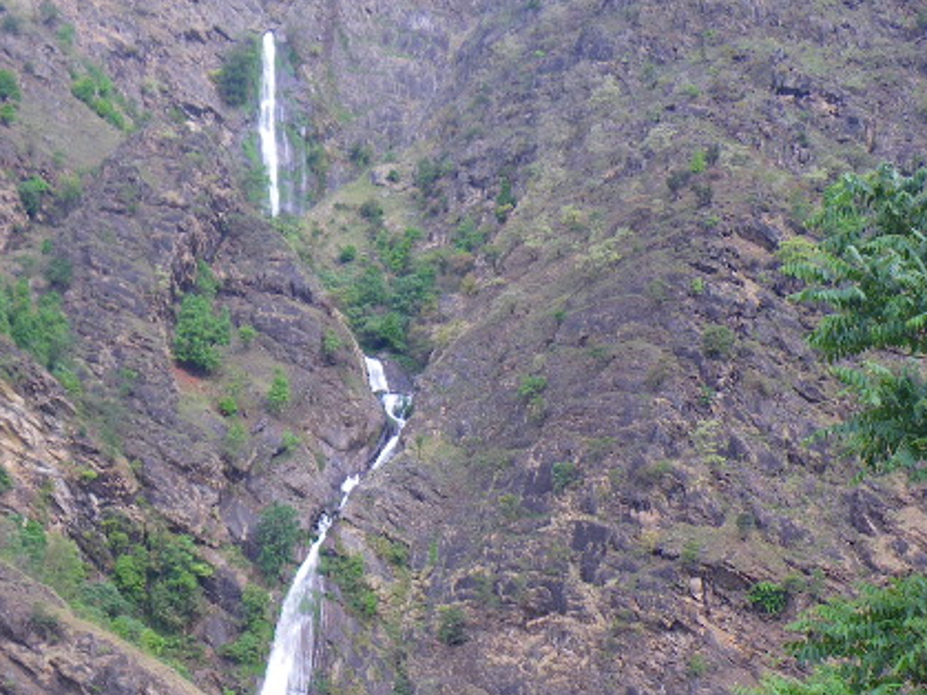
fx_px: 1526
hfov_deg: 33.6
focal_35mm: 57
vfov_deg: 25.2
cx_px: 329
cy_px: 560
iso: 50
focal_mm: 5
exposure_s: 1/50
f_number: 3.5
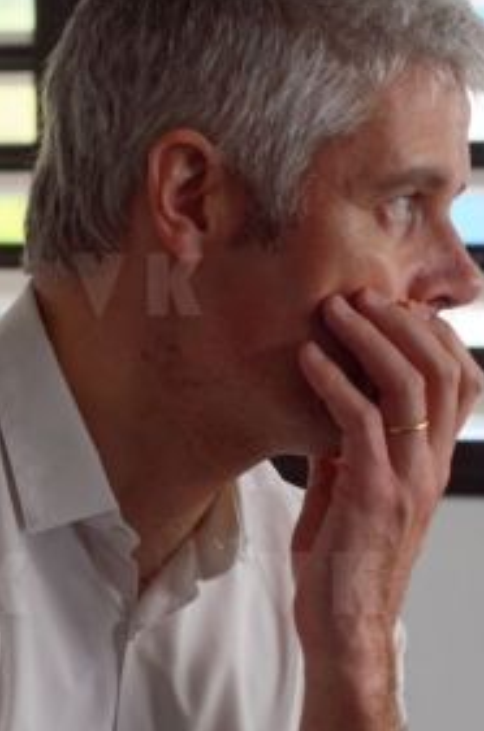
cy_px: 643
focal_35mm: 160
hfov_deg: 8.5
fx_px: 3242
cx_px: 137
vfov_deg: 12.8
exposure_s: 1/250
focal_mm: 50
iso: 400
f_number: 5.6
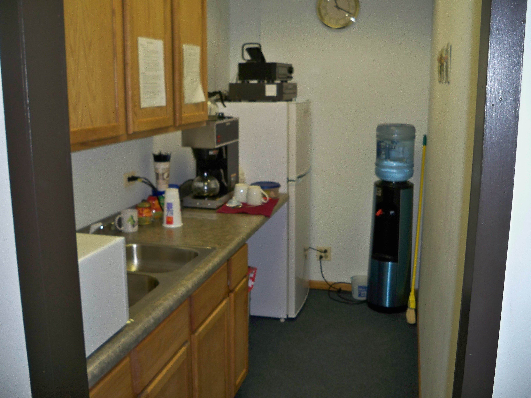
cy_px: 199
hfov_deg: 52.6
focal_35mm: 35
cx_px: 266
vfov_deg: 40.7
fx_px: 537
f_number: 3.1
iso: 200
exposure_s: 1/60
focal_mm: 6.3
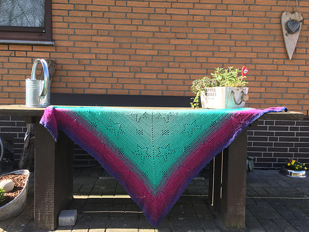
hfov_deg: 59.9
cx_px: 156
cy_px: 114
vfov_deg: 46.8
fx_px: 268
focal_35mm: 30
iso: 25
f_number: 2.2
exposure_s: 1/218
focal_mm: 4.15
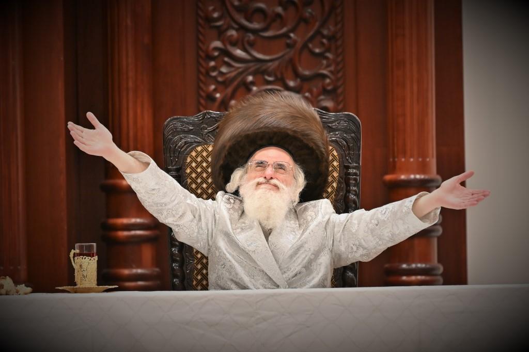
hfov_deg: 6.9
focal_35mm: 300
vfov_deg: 4.6
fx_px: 4407
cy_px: 176
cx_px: 264
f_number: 2.8
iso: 250
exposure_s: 1/320
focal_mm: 200
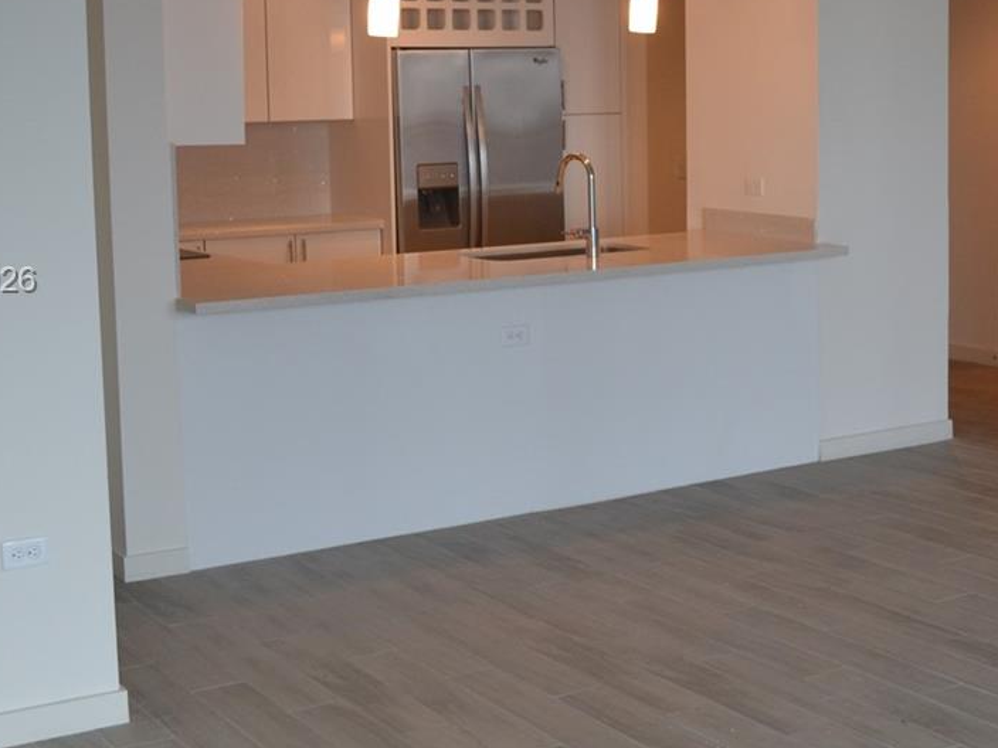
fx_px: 1701
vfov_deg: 24.7
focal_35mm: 59
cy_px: 282
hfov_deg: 32.2
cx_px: 729
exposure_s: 1/80
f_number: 4.5
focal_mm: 18
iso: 400
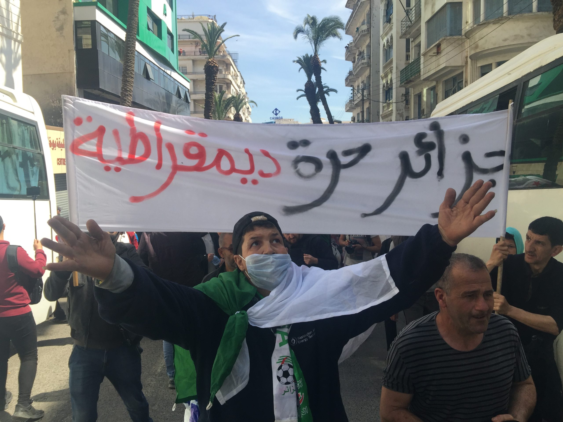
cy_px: 211
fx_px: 472
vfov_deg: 48.2
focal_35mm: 29
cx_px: 282
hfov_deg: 61.7
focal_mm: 4.15
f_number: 2.2
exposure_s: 1/942
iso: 32
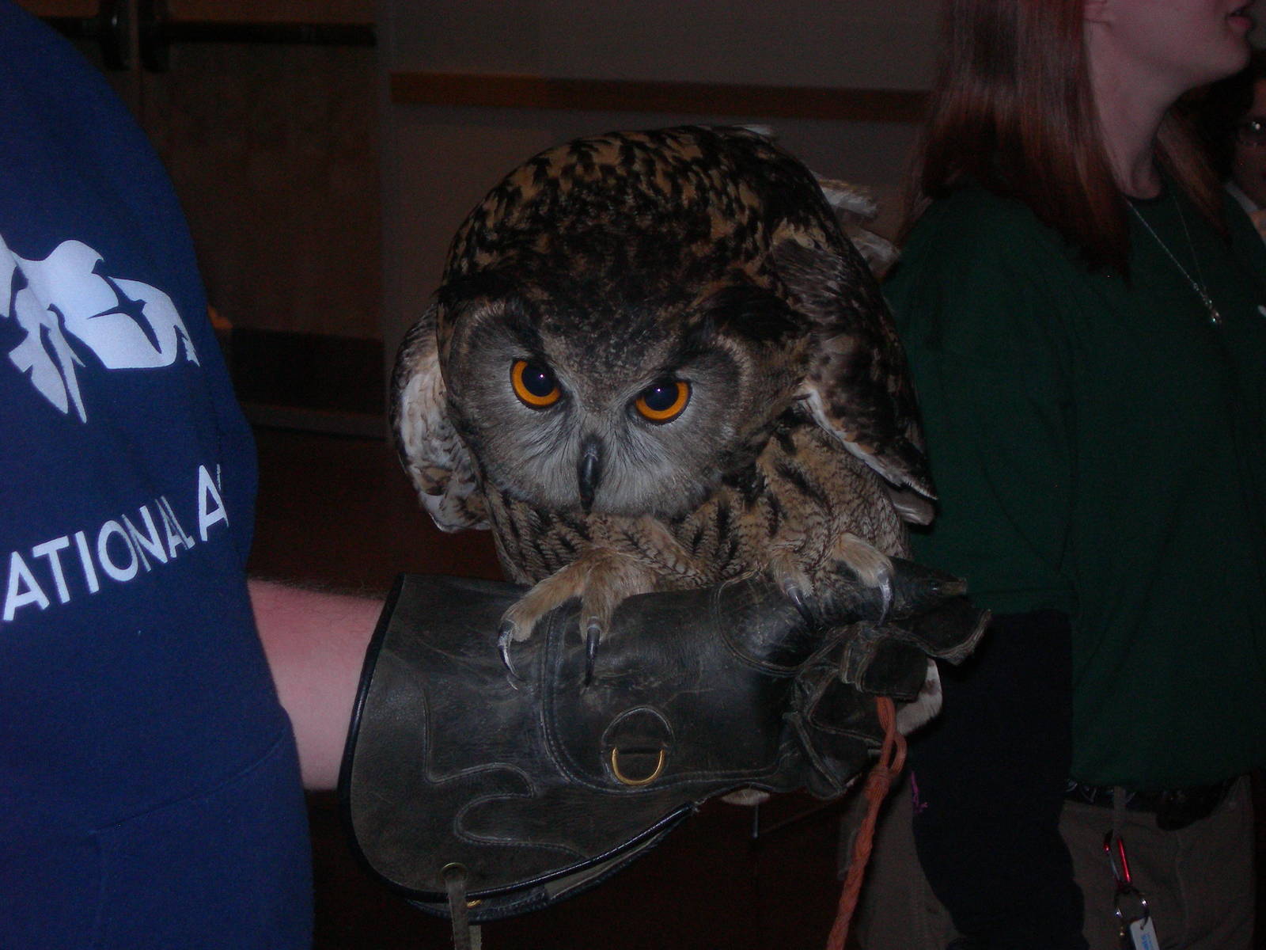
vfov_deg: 13.0
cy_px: 475
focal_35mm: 114
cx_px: 633
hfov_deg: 17.3
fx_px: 4169
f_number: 4.9
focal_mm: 23.4
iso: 200
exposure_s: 1/60.1
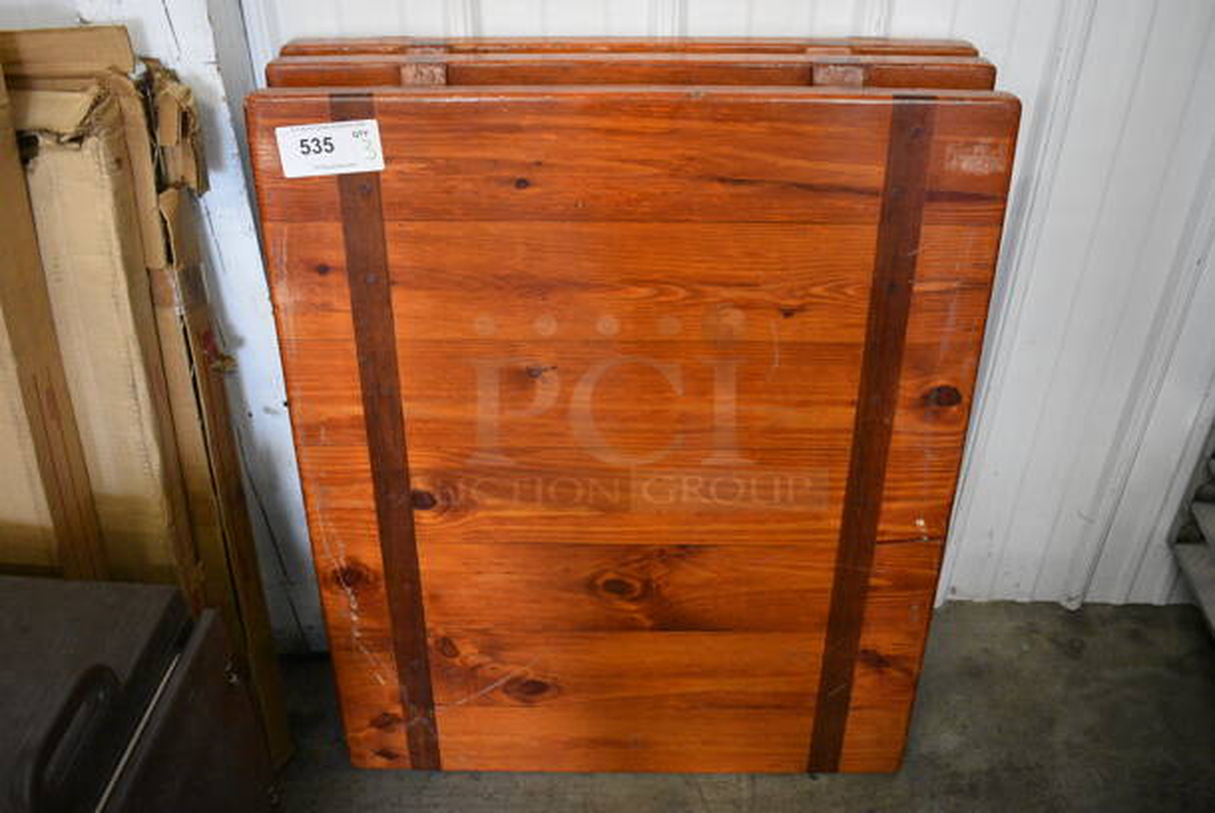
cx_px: 608
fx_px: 1013
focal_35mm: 30
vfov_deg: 43.7
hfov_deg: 61.9
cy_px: 406
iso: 4000
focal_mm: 20
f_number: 3.8
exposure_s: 1/125
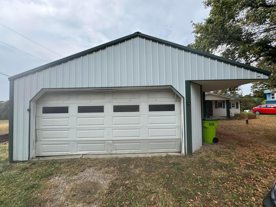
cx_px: 138
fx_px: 112
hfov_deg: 102.1
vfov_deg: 85.7
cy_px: 104
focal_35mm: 14
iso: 50
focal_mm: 2.22
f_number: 2.2
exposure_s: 1/771
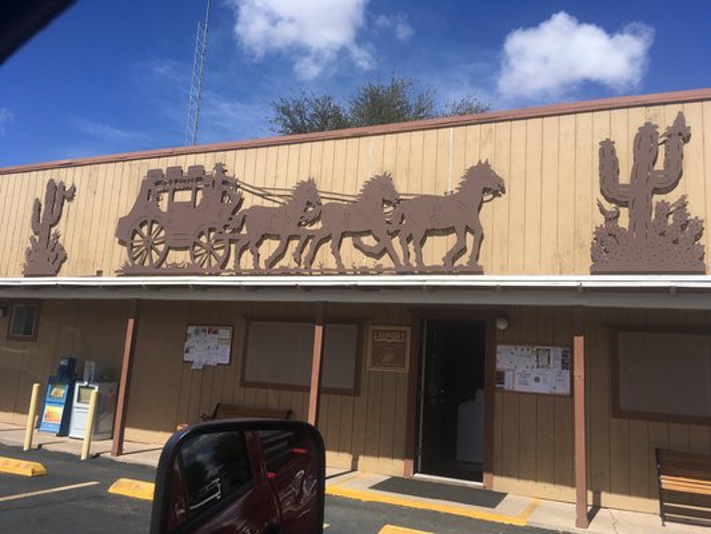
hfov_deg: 61.6
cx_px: 356
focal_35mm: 29
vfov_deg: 48.2
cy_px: 267
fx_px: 596
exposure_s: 1/2481
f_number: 2.2
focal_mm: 4.15
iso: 25
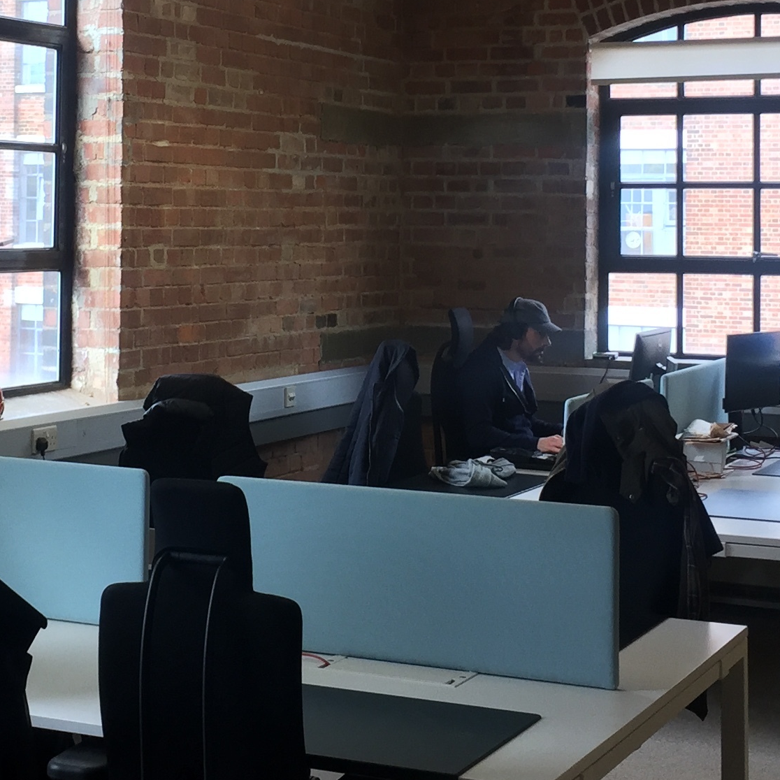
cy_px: 174
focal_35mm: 75
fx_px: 1912
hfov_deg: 23.0
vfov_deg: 22.8
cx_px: 275
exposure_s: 1/100
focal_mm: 4.15
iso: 50
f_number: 2.2
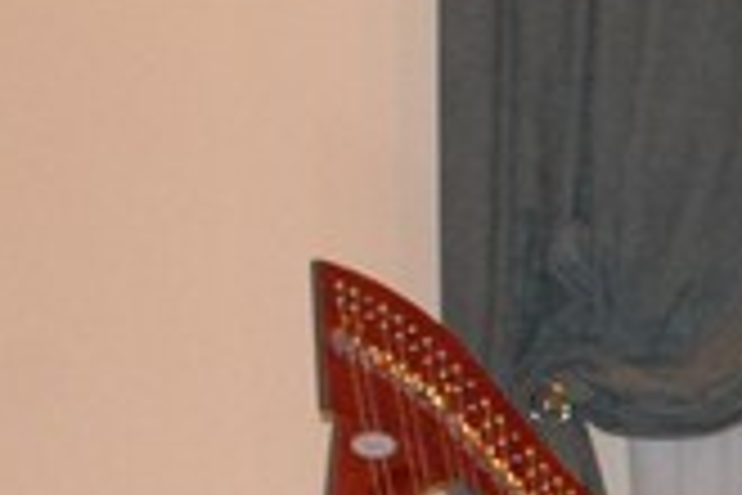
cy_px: 614
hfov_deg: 8.4
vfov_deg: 6.1
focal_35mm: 224
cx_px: 1817
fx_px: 4617
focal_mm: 24
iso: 1000
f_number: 7.1
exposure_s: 1/60
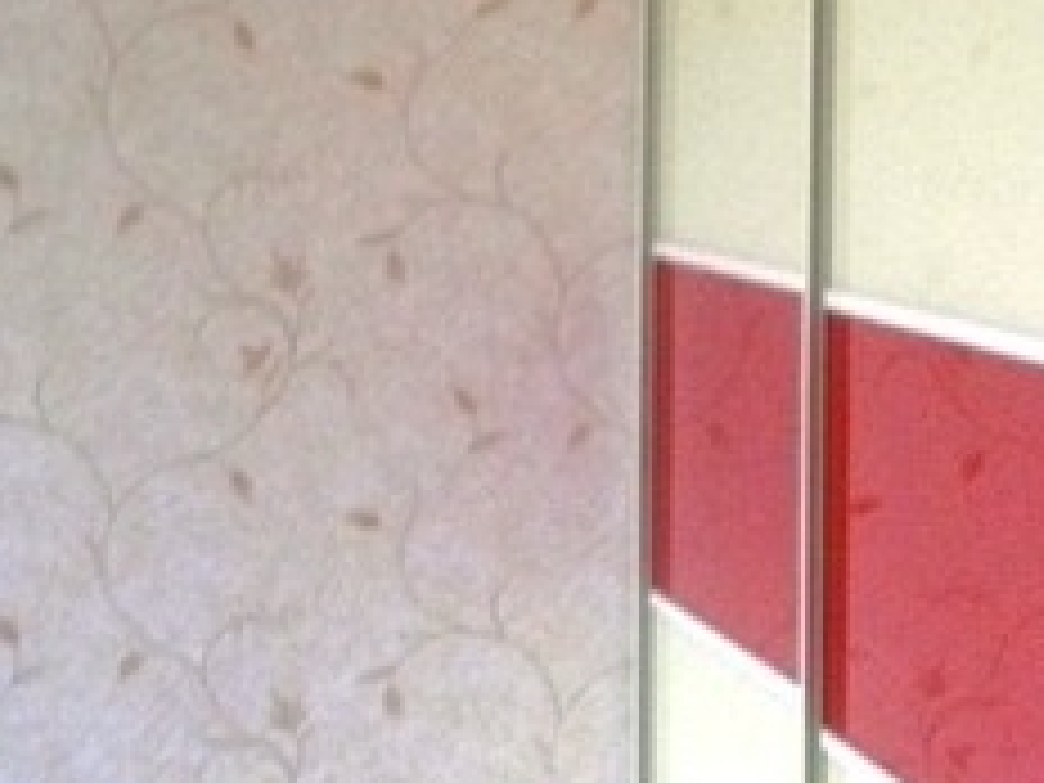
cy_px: 400
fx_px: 3227
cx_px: 1485
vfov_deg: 13.8
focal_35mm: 107
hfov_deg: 16.9
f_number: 2.9
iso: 200
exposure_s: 1/50
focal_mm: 5.7
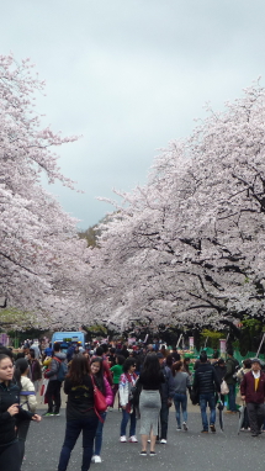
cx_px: 174
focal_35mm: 115
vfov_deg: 18.6
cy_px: 238
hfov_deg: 10.5
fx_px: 1436
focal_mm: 11.3
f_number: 4.9
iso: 100
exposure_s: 1/200
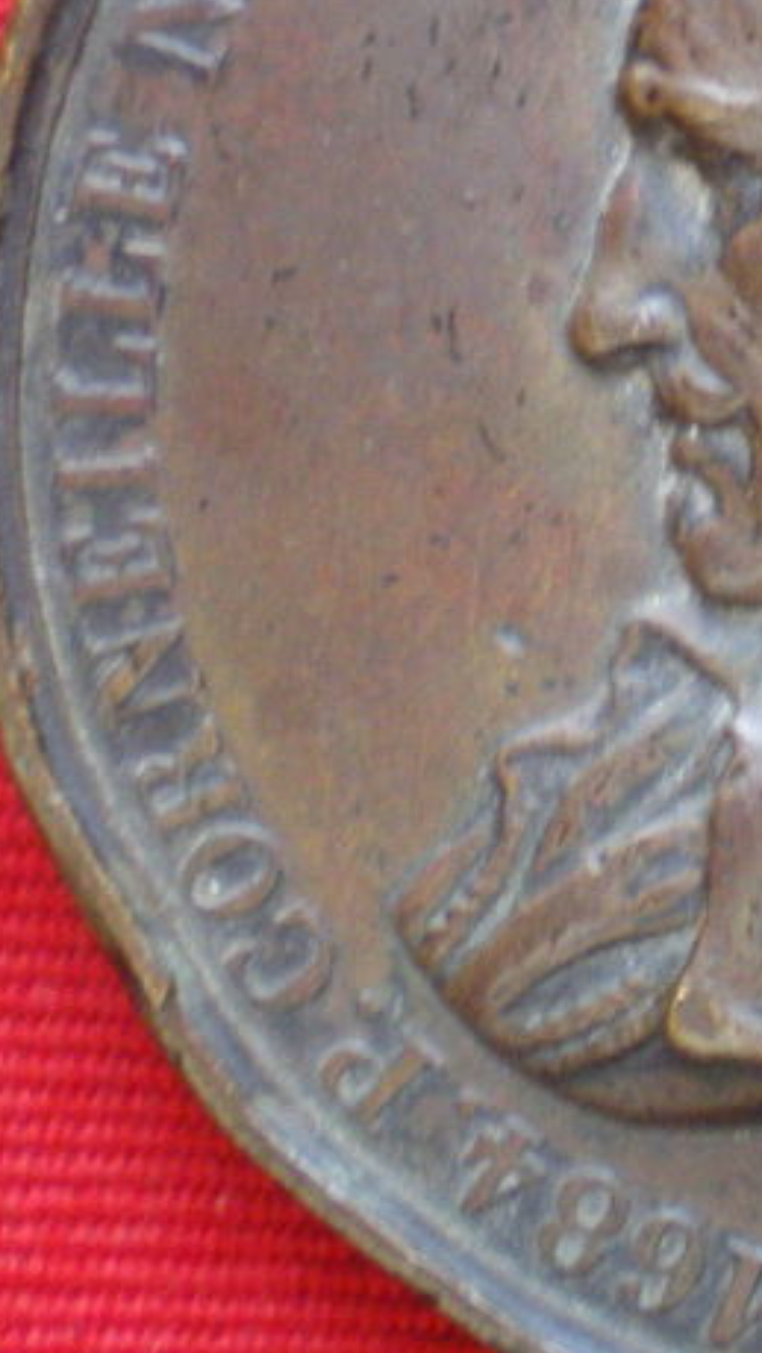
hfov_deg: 13.1
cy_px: 397
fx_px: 3230
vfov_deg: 23.5
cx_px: 933
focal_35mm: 90
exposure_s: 1/15
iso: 400
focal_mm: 6.3
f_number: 3.1
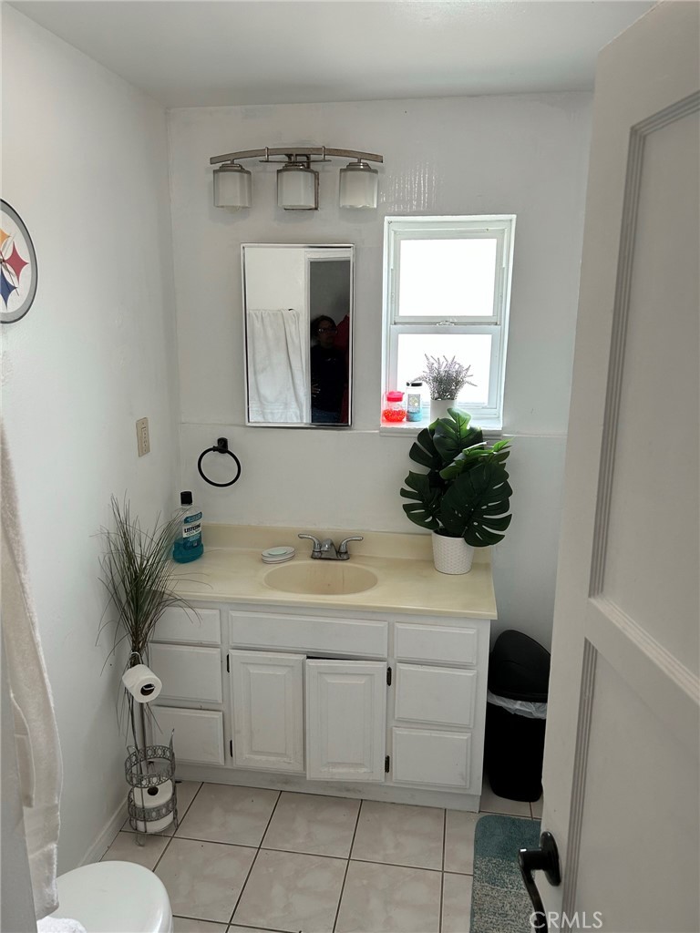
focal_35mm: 26
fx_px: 701
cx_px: 350
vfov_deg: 67.3
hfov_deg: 53.1
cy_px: 466
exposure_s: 1/60
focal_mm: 5.7
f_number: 1.5
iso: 100
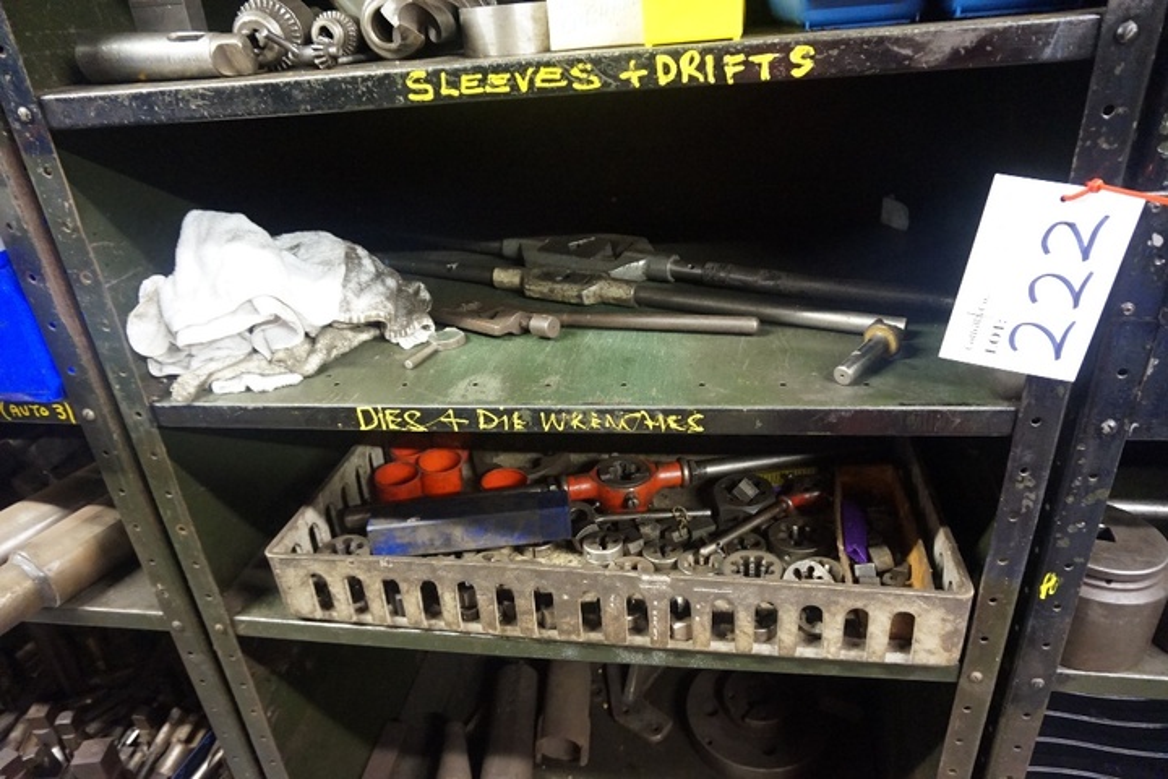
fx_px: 779
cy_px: 390
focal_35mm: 24
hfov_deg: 73.7
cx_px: 584
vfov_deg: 53.1
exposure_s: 1/20
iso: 3200
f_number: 3.5
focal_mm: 16
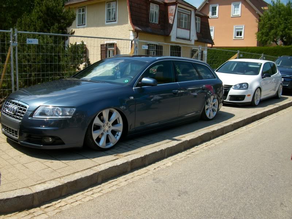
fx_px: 287
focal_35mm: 34
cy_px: 110
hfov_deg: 54.0
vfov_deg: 41.8
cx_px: 146
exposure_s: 1/348
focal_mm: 5.7
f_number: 5.5
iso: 80
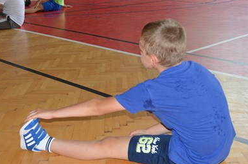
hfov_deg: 35.7
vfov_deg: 24.0
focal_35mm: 56
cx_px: 128
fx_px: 385
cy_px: 77
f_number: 5.6
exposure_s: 1/30
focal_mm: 24
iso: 110
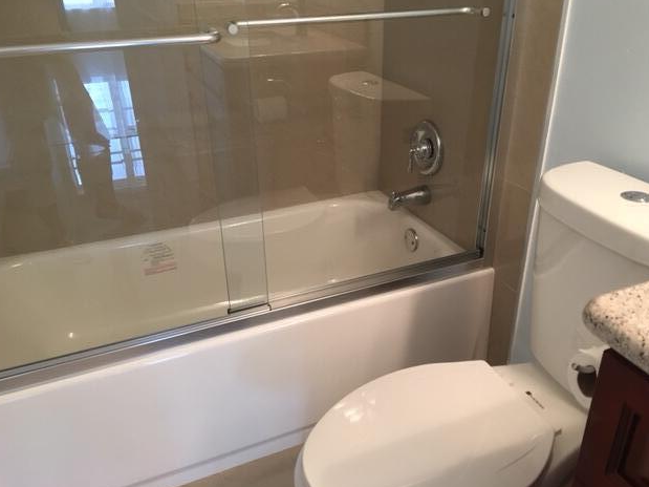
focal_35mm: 30
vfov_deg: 46.8
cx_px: 325
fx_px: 562
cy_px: 240
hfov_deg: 60.0
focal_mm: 4.15
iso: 64
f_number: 2.2
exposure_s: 1/15
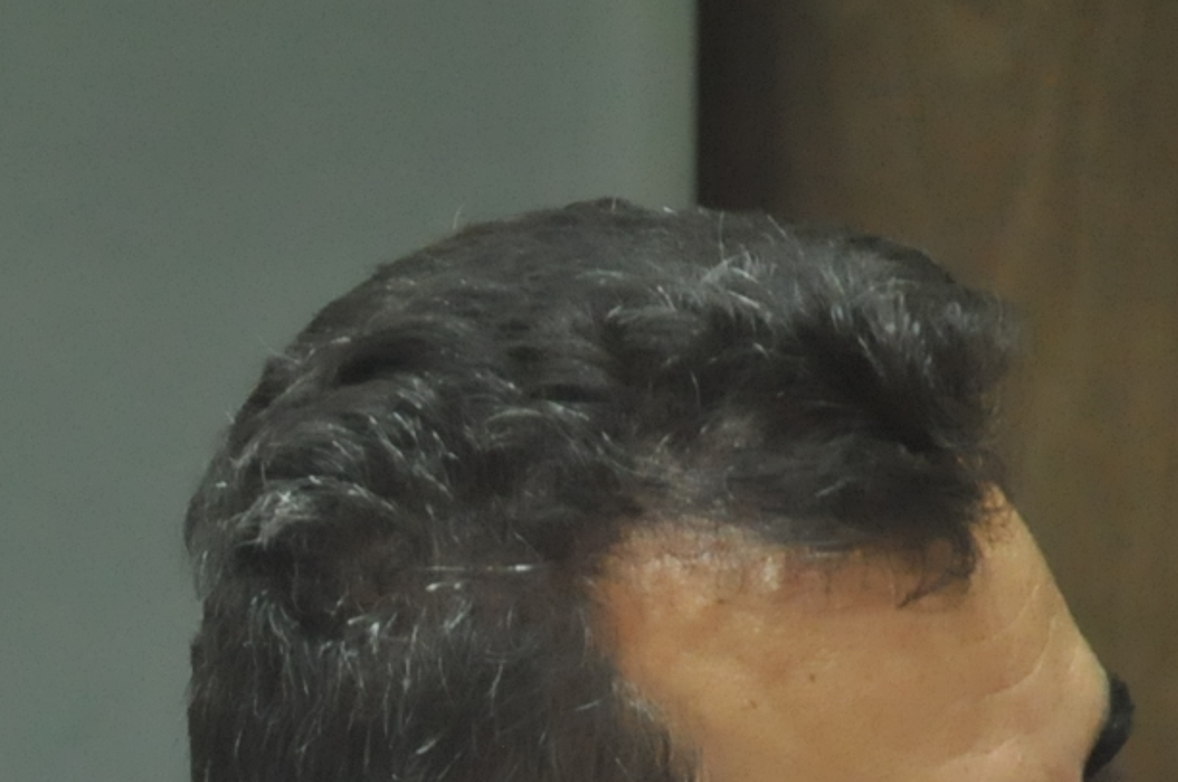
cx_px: -325
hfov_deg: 3.7
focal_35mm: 552
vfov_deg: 2.5
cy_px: 1302
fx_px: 18026
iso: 2000
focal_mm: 105
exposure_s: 1/100
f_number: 5.6
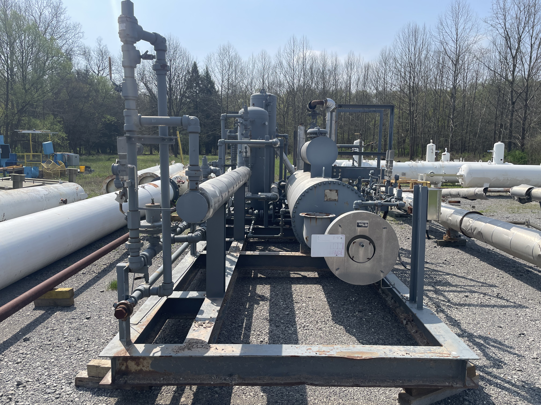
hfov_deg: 67.3
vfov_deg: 53.1
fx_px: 406
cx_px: 270
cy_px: 202
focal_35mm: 26
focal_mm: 4.2
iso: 32
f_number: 1.6
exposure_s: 1/4132
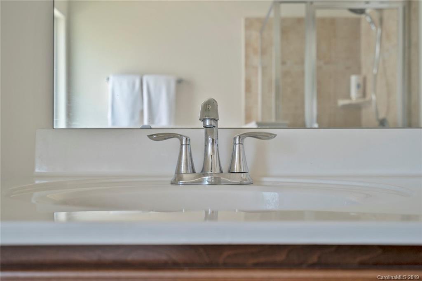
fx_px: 410
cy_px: 140
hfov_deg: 54.4
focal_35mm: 35
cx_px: 211
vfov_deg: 37.9
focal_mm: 35
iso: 160
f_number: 4
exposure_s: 1/25
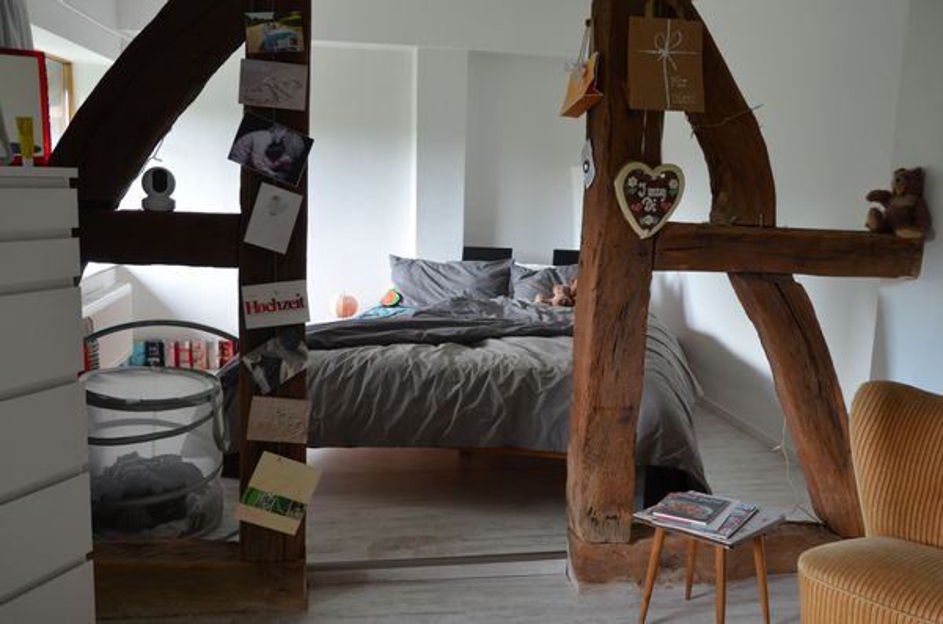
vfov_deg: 41.5
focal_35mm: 32
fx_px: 823
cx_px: 472
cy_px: 312
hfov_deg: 59.6
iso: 500
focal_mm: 21
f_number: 5
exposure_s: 1/30
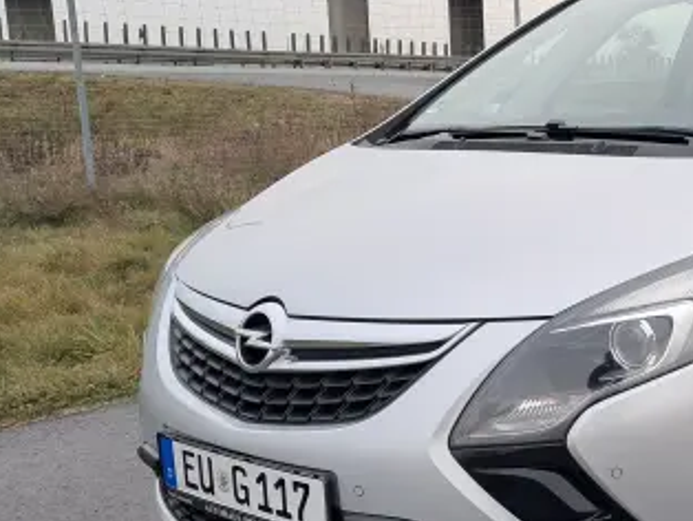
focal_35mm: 55
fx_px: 1102
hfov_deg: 32.3
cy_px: 351
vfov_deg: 26.4
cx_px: 682
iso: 50
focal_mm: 4
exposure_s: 1/50
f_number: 1.8
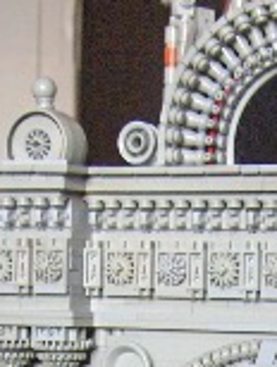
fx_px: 1724
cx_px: 361
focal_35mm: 162
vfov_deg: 11.4
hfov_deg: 9.0
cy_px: 643
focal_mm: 8
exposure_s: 1/53.2
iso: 200
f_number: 2.8
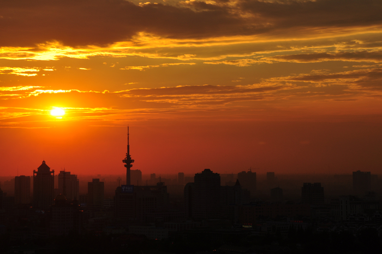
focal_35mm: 112
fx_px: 1192
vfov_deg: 12.1
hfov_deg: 18.2
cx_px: 191
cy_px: 127
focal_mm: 75
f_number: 18
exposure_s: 1/60
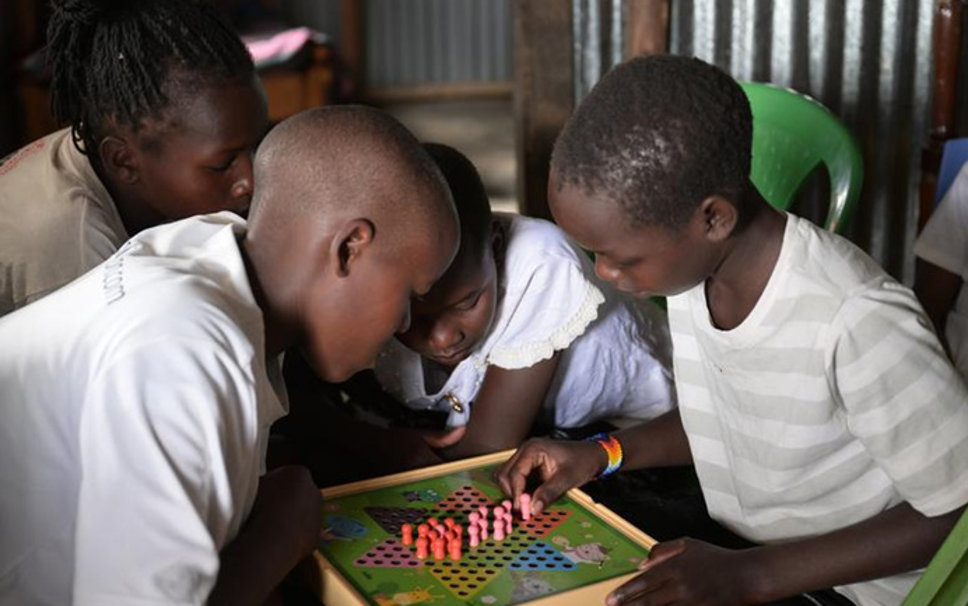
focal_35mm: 53
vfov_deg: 24.4
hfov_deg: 38.1
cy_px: 289
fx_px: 1399
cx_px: 421
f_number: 2.8
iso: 1000
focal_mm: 45
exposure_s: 1/60
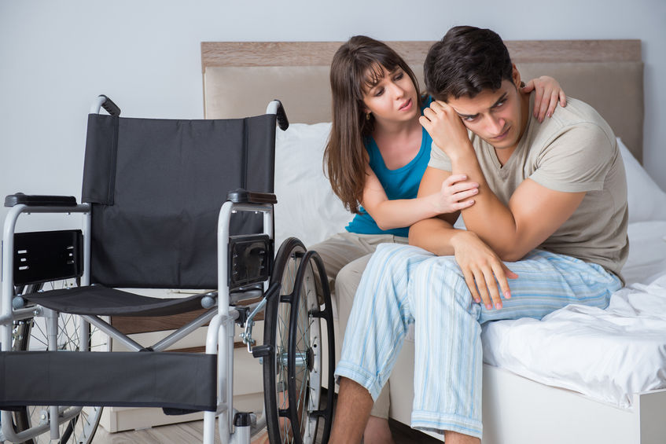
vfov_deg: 19.5
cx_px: 333
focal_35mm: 70
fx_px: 1295
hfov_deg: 28.8
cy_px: 222
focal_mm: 70
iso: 100
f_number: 4.5
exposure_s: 1/100
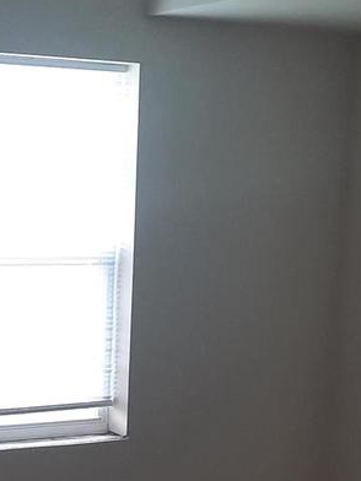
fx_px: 1363
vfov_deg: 19.4
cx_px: 4
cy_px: 483
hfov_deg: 14.8
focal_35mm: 98
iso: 80
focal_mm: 4.6
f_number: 2
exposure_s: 1/60
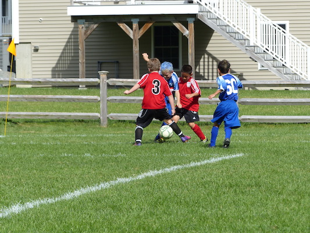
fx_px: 2660
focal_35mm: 297
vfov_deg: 5.0
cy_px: 116
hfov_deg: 6.7
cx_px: 155
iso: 100
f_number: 4
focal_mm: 53.4
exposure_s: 1/1000
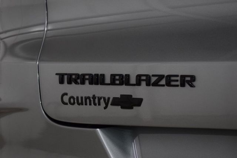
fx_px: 691
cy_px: 79
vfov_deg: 13.0
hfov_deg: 19.5
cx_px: 118
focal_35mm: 105
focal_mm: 70
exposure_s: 1/125
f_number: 3.5
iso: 1600
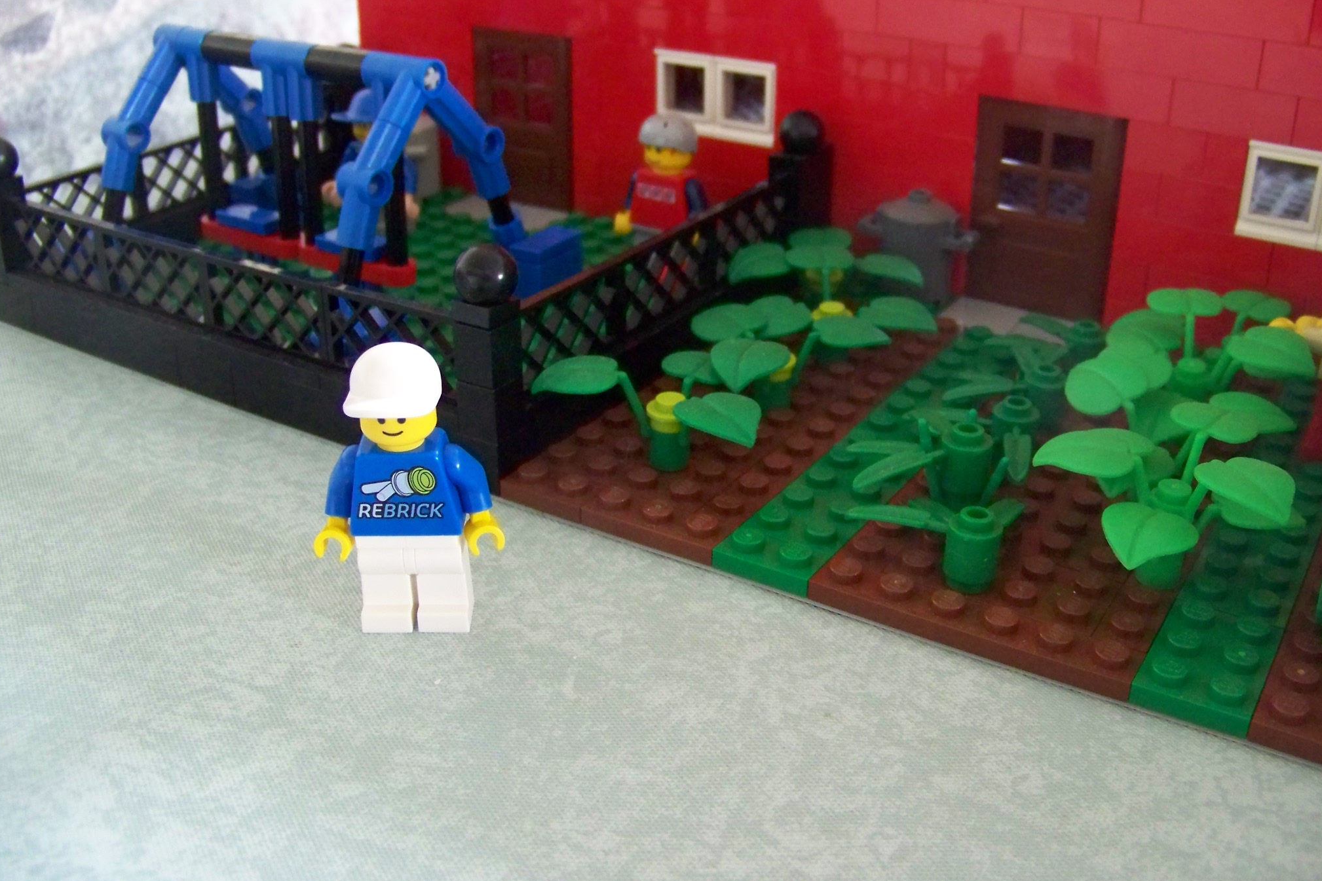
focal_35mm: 38
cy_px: 386
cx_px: 654
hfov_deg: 50.7
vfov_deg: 35.0
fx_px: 1395
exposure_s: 1/25
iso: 400
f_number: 2.8
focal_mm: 5.85
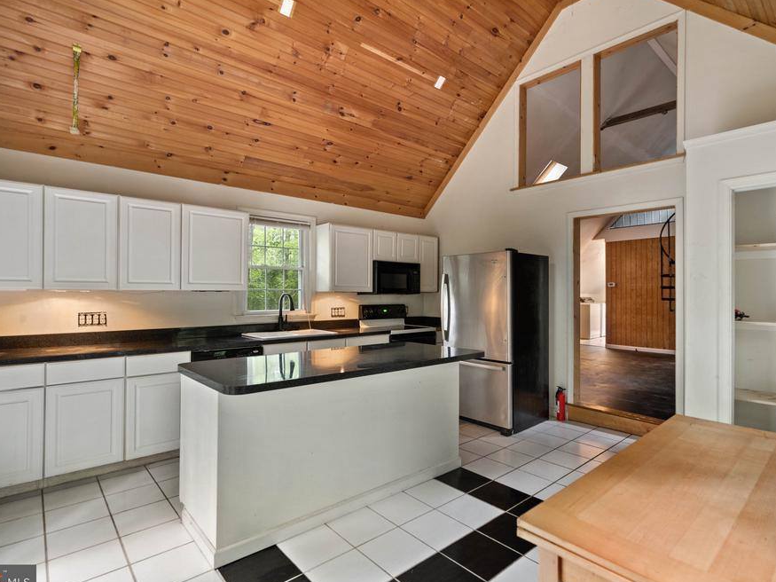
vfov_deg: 71.6
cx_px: 392
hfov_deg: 87.8
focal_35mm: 18
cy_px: 294
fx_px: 403
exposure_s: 1/6
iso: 500
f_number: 4
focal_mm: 16
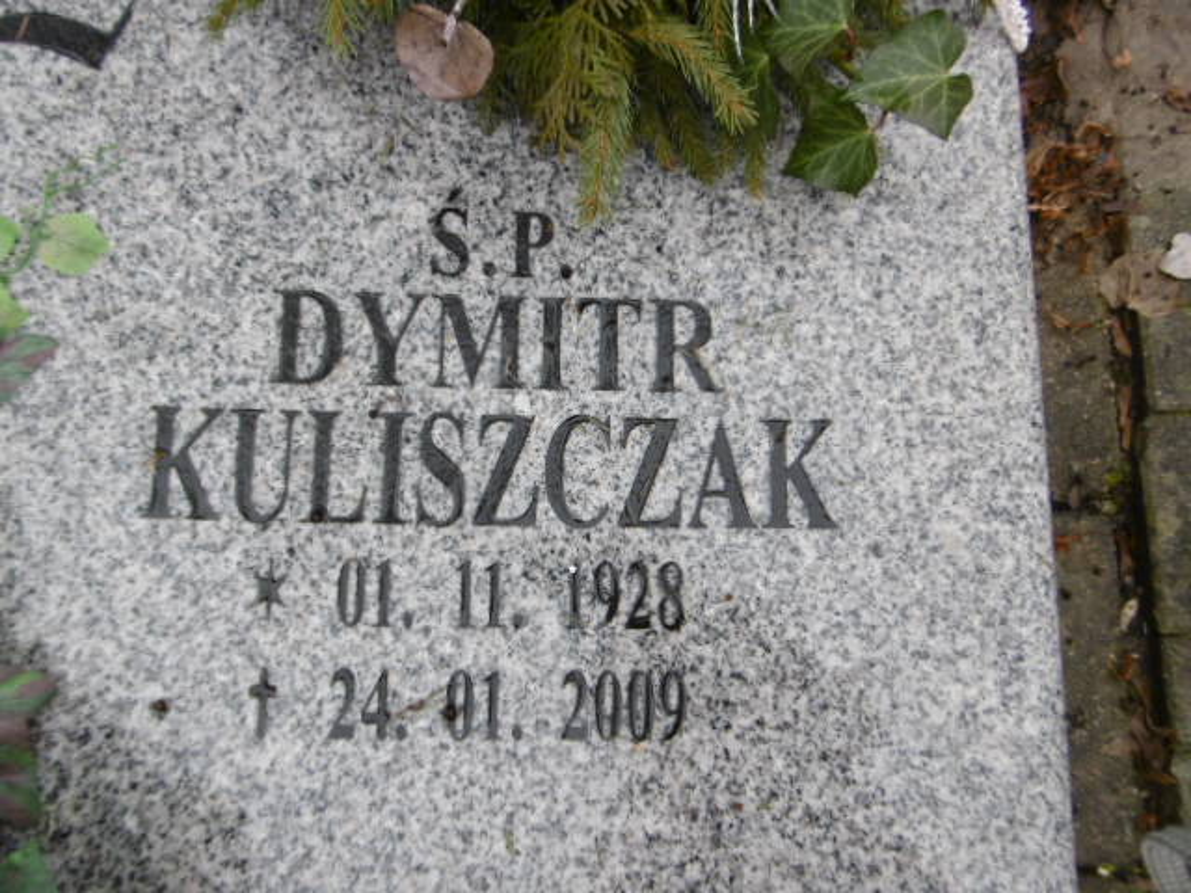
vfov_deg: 56.8
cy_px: 446
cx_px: 596
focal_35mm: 24
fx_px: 826
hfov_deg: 71.6
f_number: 3.1
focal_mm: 4.3
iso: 100
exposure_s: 1/80
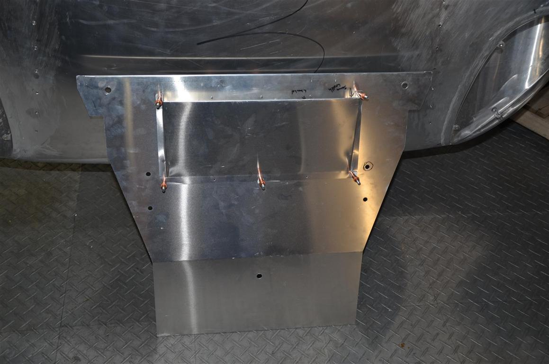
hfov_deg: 46.5
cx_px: 274
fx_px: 639
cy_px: 182
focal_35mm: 42
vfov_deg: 31.8
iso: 100
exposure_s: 1/60
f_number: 4
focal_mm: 28
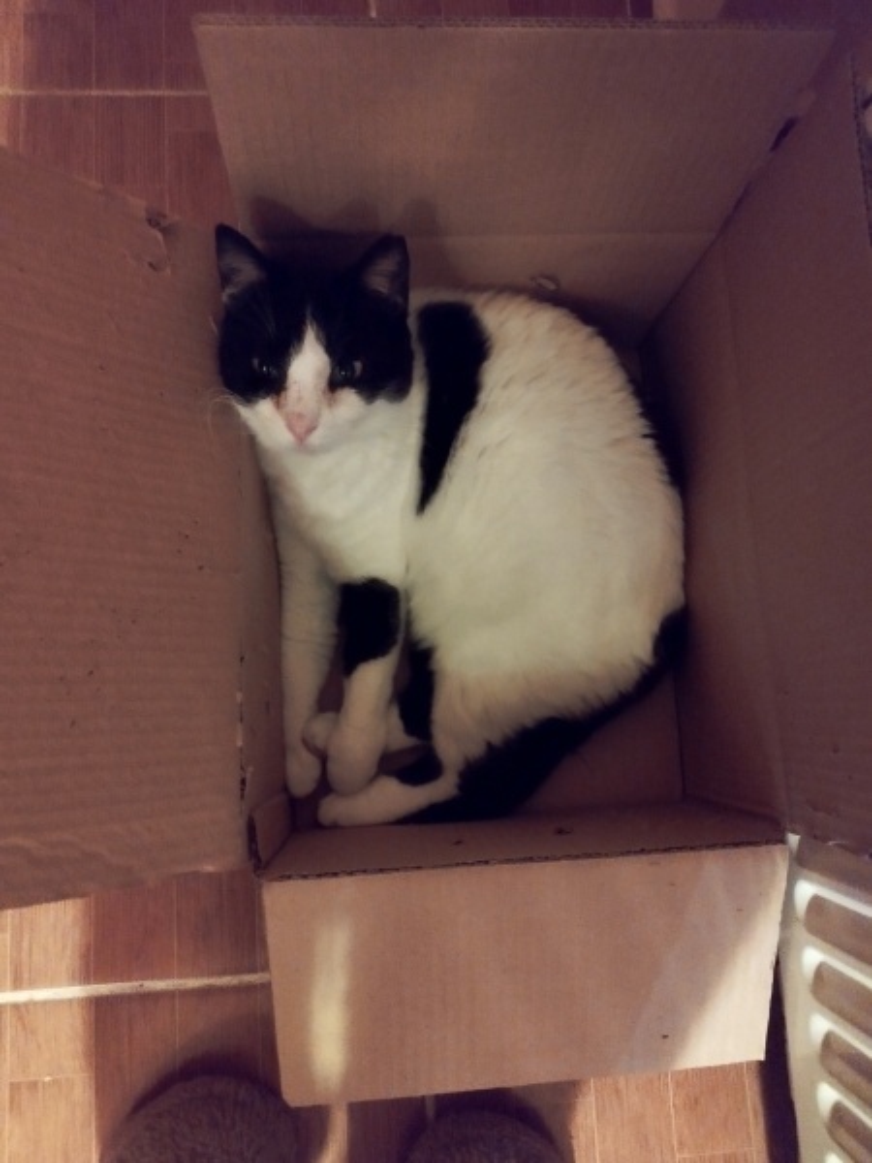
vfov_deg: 71.6
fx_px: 806
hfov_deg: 56.8
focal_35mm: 24
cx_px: 436
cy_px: 582
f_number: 1.89
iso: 5000
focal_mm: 5.89
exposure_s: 1/14.3
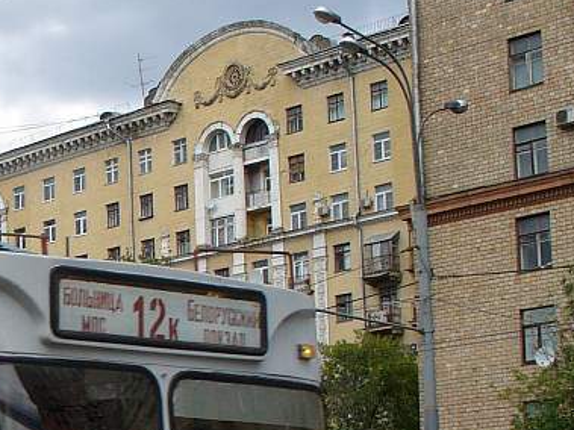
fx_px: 1658
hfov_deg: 18.3
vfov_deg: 14.5
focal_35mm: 100
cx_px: -170
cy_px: 453
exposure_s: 1/250
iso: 80
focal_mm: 6.1
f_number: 5.6
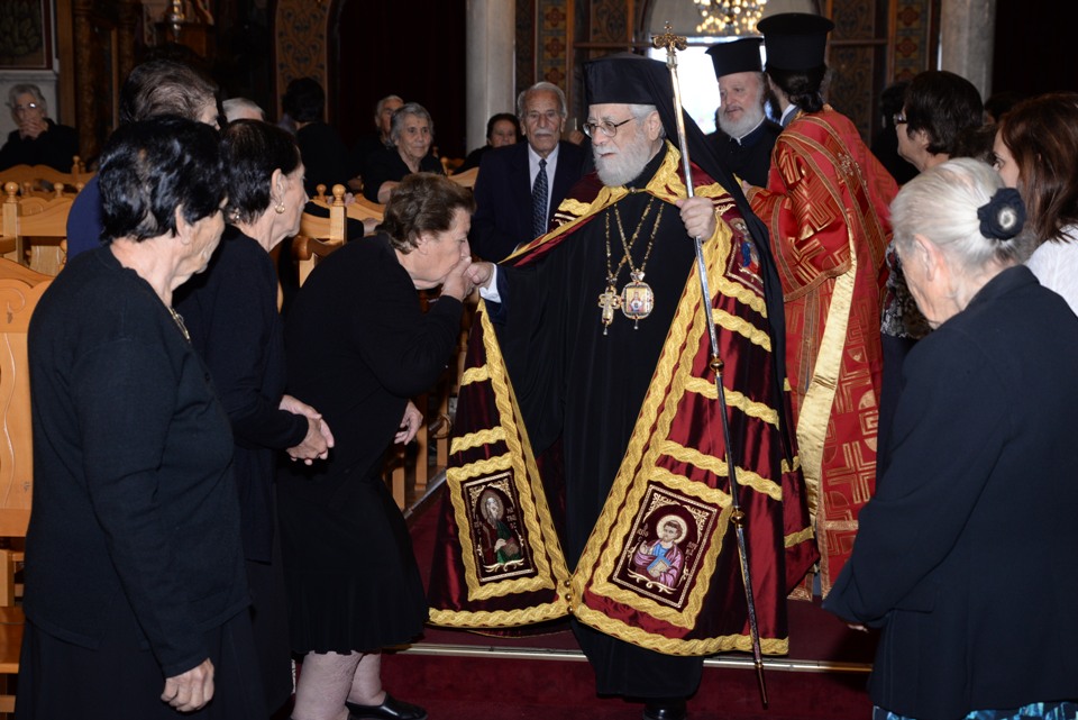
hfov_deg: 36.2
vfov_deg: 24.6
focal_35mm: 55
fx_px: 1648
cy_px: 360
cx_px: 539
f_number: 7.1
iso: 800
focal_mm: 55
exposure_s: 1/50
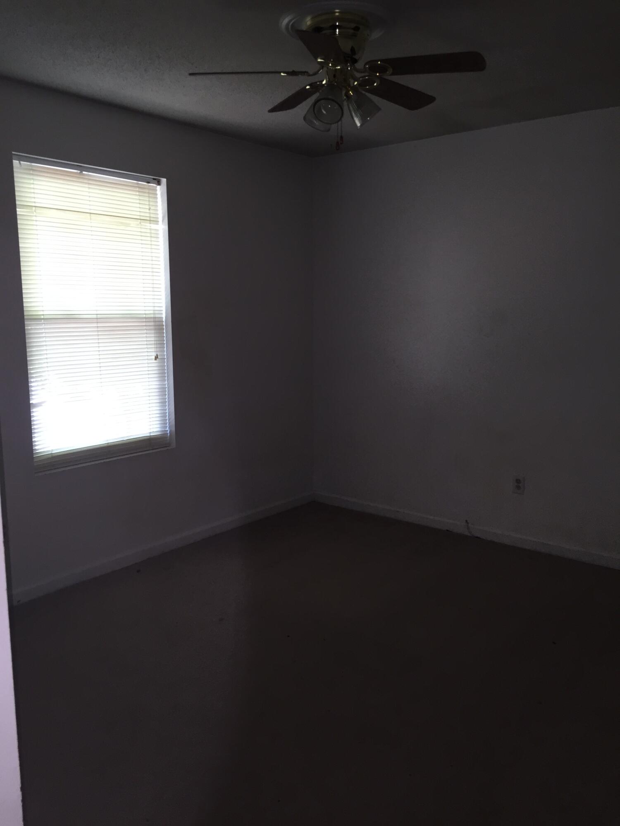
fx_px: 693
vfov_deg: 61.7
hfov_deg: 48.2
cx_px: 310
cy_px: 413
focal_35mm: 29
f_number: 2.2
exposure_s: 1/20
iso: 100
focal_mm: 4.15
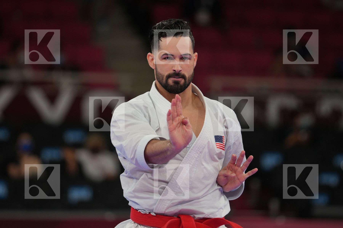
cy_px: 114
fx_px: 2858
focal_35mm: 300
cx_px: 172
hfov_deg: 6.9
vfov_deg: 4.6
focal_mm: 200
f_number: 2.8
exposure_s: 1/500
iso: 250
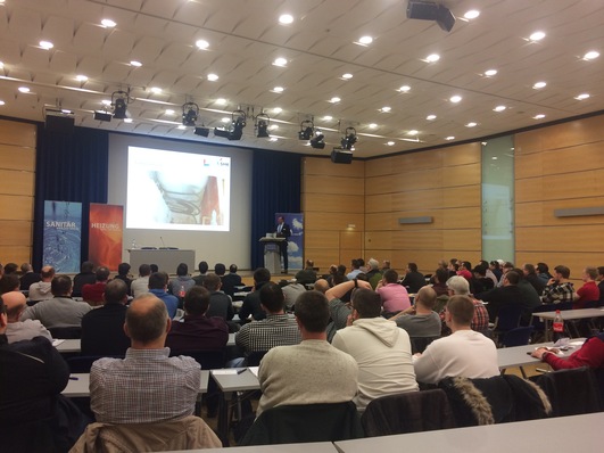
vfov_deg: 48.2
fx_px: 506
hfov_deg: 61.7
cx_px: 302
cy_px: 226
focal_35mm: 29
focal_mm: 4.15
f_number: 2.2
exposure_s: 1/33
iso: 125
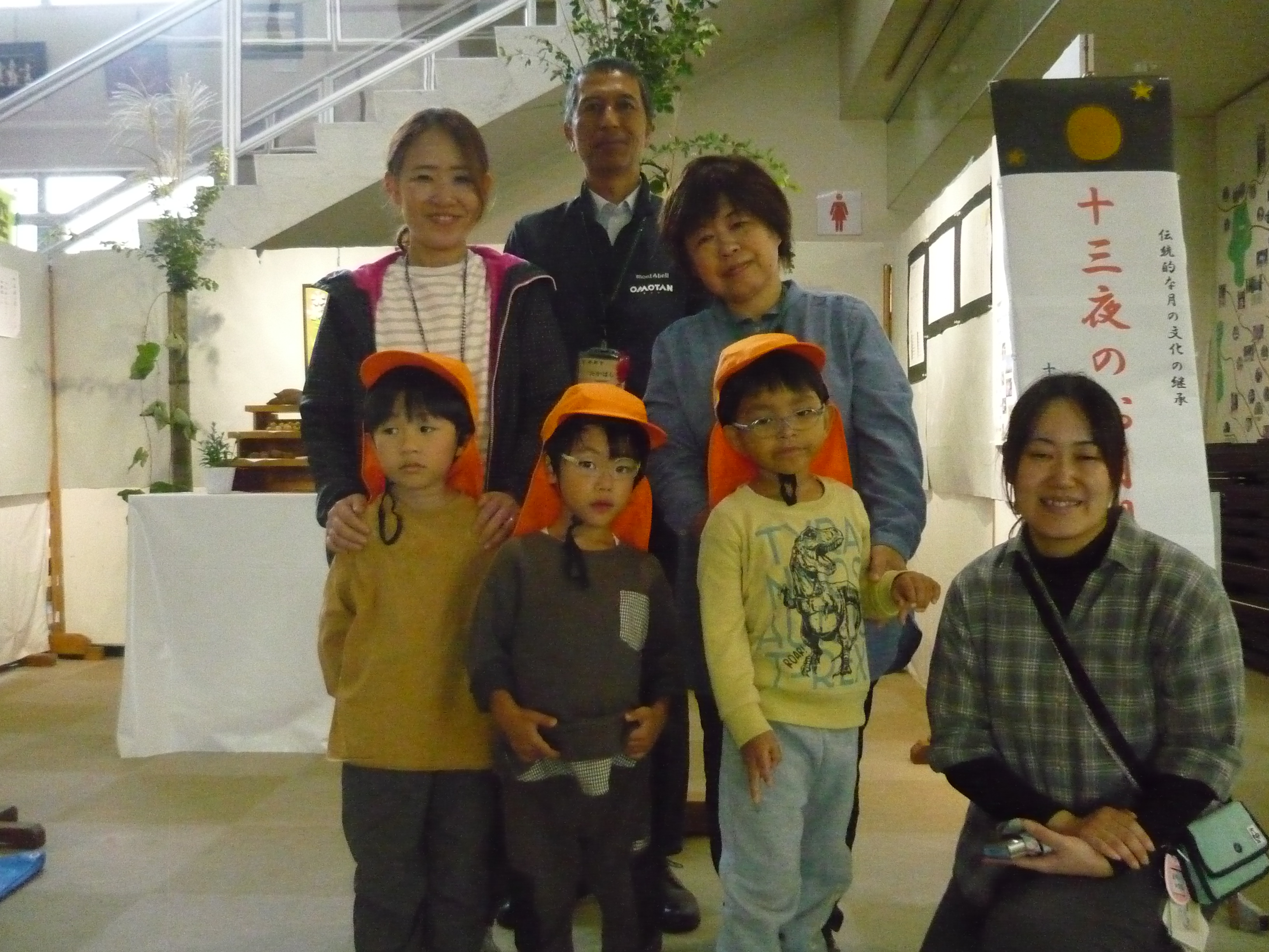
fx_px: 1210
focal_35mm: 33
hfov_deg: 55.4
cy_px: 476
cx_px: 634
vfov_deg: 42.9
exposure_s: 1/250
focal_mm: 5.5
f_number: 2.8
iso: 1600
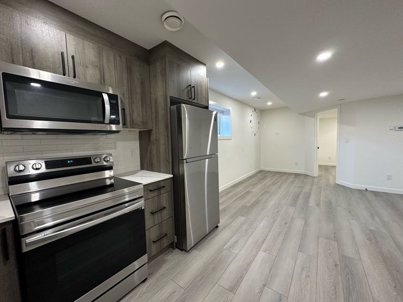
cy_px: 151
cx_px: 202
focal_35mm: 14
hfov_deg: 102.1
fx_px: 163
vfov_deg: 85.7
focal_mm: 2.22
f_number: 2.2
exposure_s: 1/60
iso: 200
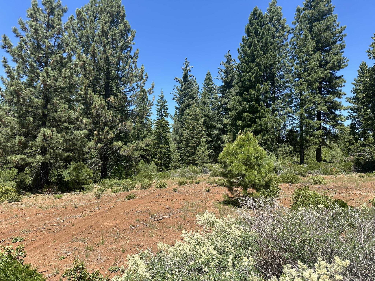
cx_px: 188
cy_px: 140
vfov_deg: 56.8
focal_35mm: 24
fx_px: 260
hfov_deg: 71.6
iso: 80
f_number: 1.78
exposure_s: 1/2110
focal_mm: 6.86
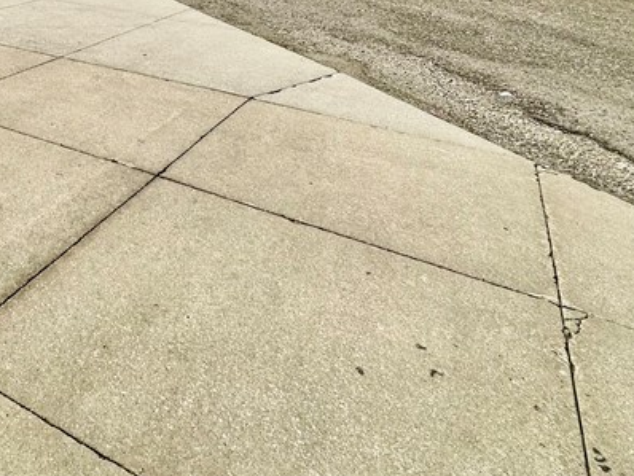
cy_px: -111
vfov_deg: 32.1
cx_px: 70
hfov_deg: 46.6
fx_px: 660
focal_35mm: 36
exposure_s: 1/2506
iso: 50
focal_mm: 2.22
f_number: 2.2
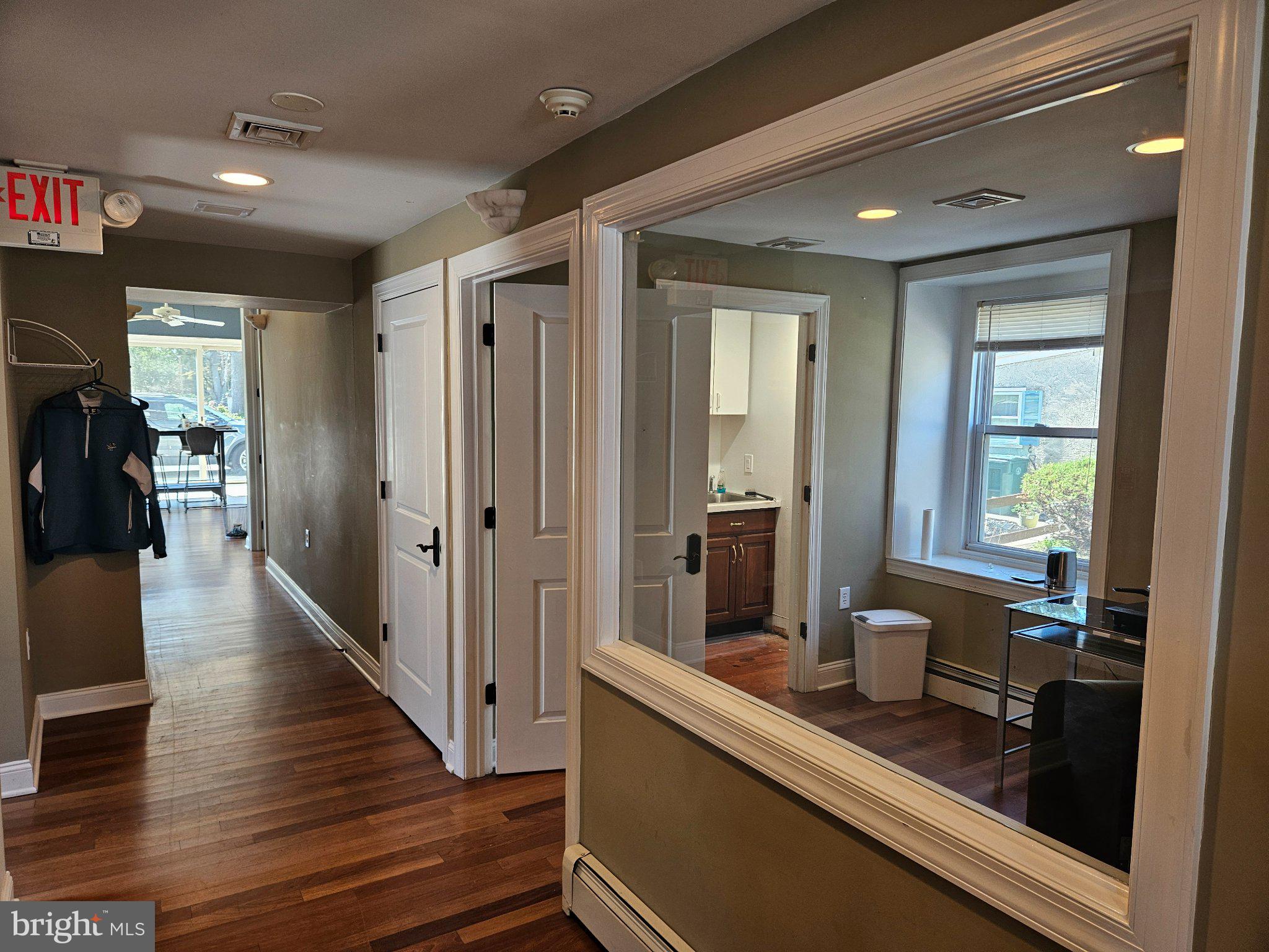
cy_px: 476
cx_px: 634
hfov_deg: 73.9
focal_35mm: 23
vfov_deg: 58.9
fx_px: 843
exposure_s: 1/120
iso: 125
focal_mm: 5.4
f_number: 1.8
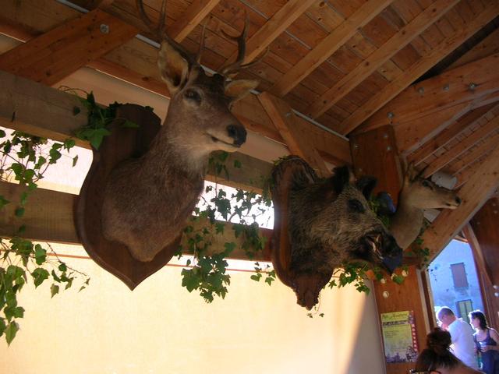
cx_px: 250
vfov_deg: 40.7
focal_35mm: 35
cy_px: 187
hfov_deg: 52.6
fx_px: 505
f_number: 2.8
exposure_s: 1/64.8
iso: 50
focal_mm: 5.8
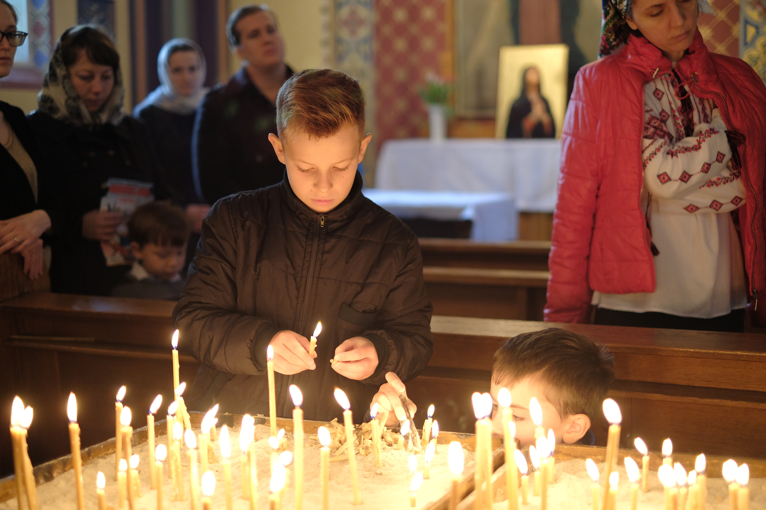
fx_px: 1128
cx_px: 383
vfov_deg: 25.5
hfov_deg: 37.5
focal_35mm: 53
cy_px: 255
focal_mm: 35
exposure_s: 1/160
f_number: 1.4
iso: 1250
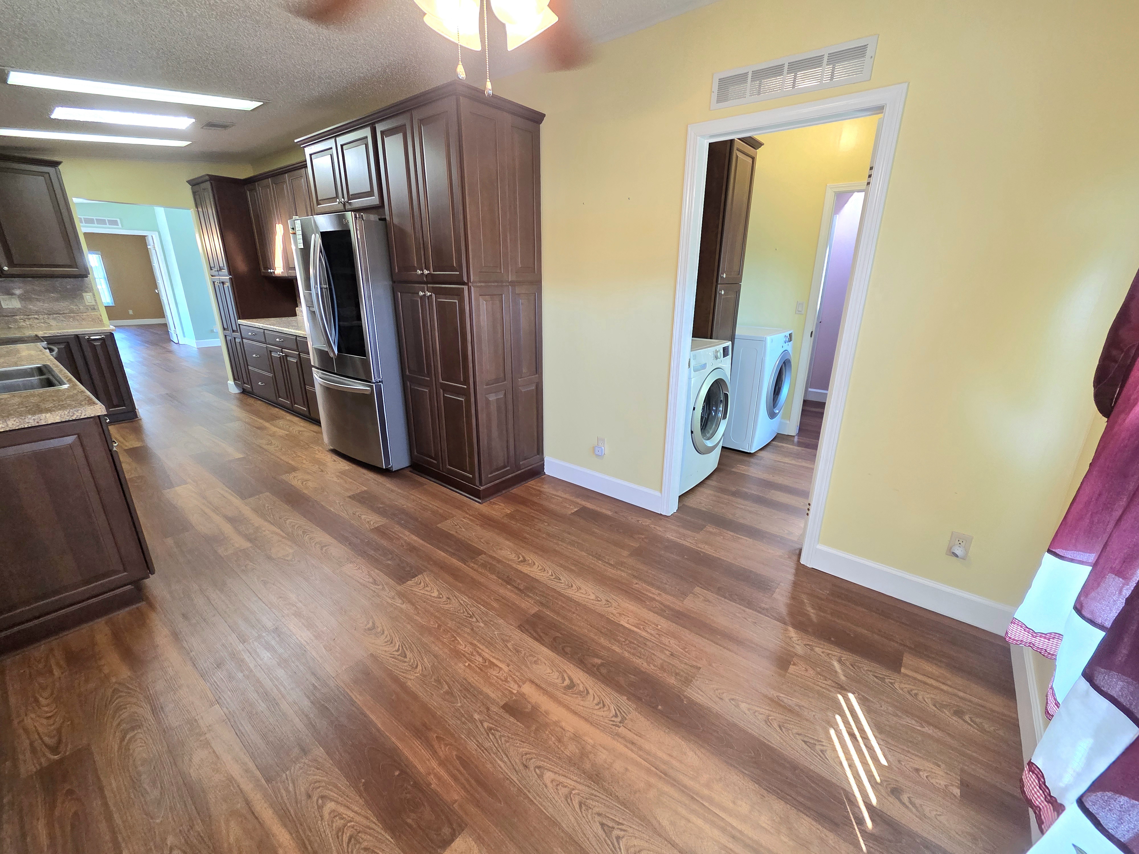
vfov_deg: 89.9
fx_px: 428
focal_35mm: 13
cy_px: 427
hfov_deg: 106.2
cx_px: 570
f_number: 2.2
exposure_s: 1/60.2
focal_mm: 2.2
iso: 160
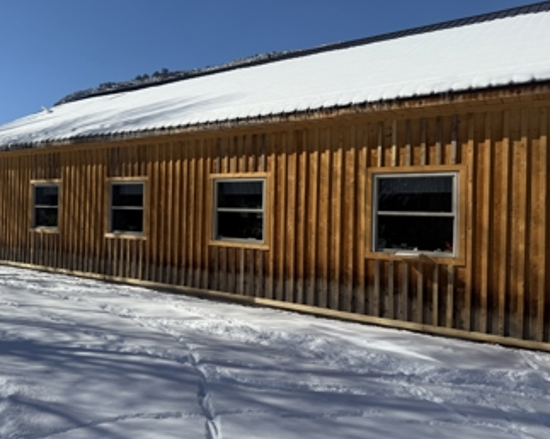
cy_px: 202
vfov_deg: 49.9
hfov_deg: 60.0
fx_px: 472
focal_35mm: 29
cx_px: 221
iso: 80
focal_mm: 6.76
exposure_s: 1/10309
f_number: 1.78
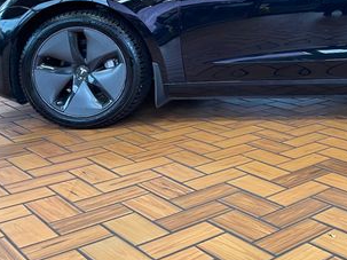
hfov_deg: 32.0
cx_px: 353
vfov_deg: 25.6
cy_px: 22
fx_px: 551
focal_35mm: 55
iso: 80
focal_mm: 4.2
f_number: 1.6
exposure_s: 1/60
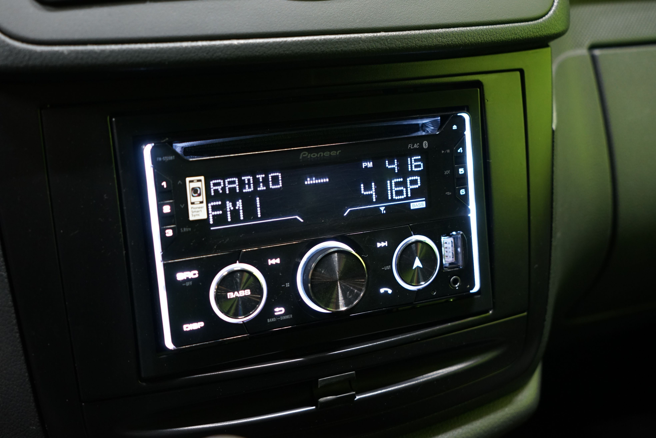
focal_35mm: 46
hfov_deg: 42.7
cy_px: 219
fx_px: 838
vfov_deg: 29.2
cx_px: 328
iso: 1600
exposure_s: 1/20
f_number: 5
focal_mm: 46
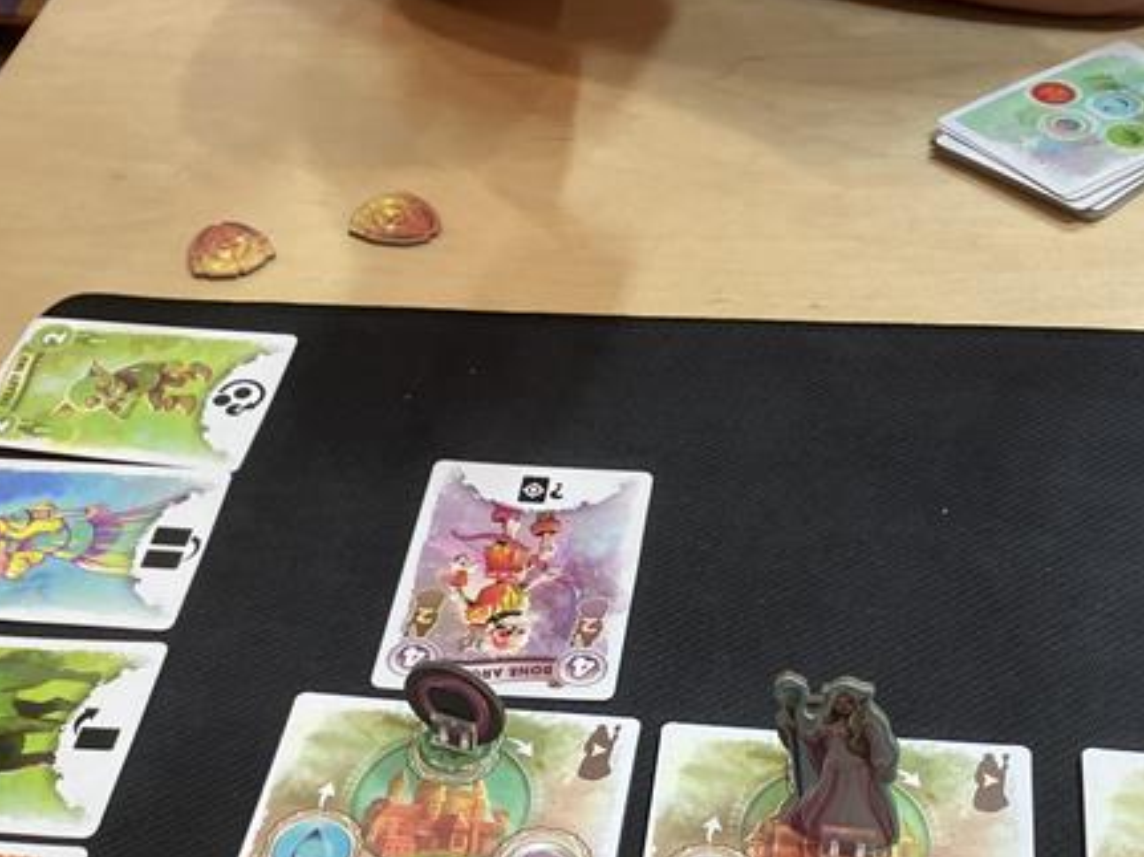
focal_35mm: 52
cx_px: 595
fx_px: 1718
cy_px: 727
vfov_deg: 27.3
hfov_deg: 36.8
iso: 80
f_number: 1.8
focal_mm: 3.99
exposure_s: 1/100
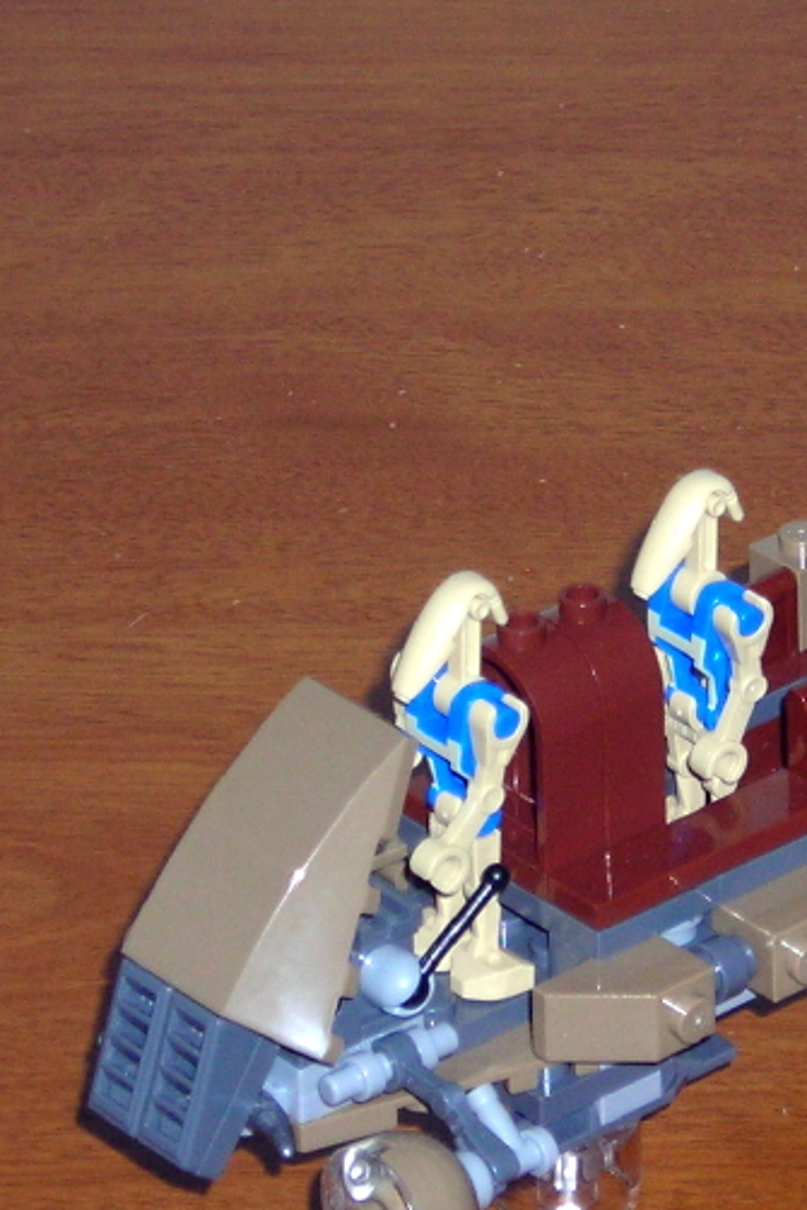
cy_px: 615
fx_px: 6451
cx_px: 997
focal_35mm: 192
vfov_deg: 10.7
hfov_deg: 7.1
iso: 78
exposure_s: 1/60.1
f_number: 4.9
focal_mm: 17
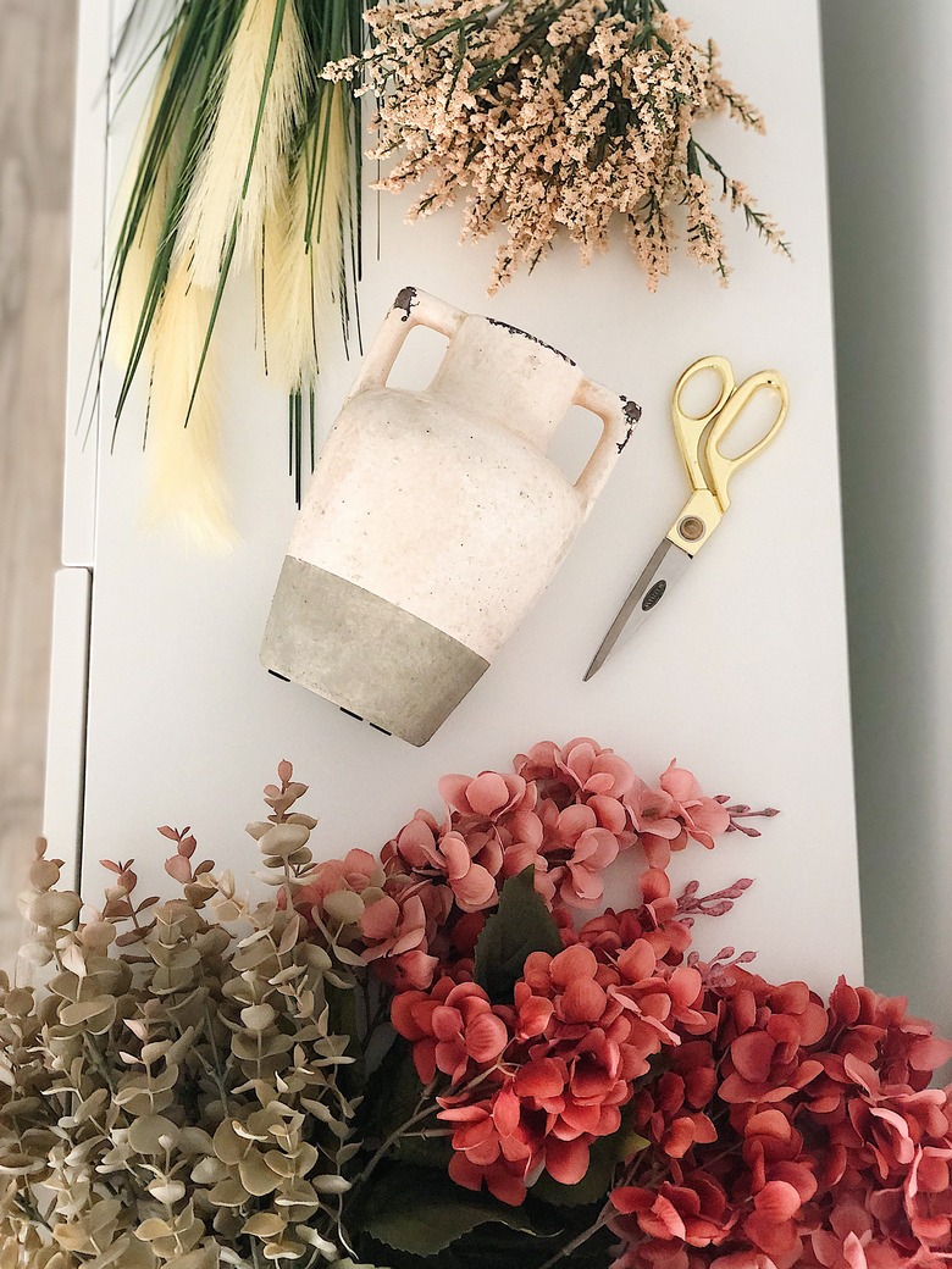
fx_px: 1907
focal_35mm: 52
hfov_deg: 28.0
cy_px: 634
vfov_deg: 36.8
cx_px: 476
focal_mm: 6
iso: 125
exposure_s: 1/30
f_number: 2.4
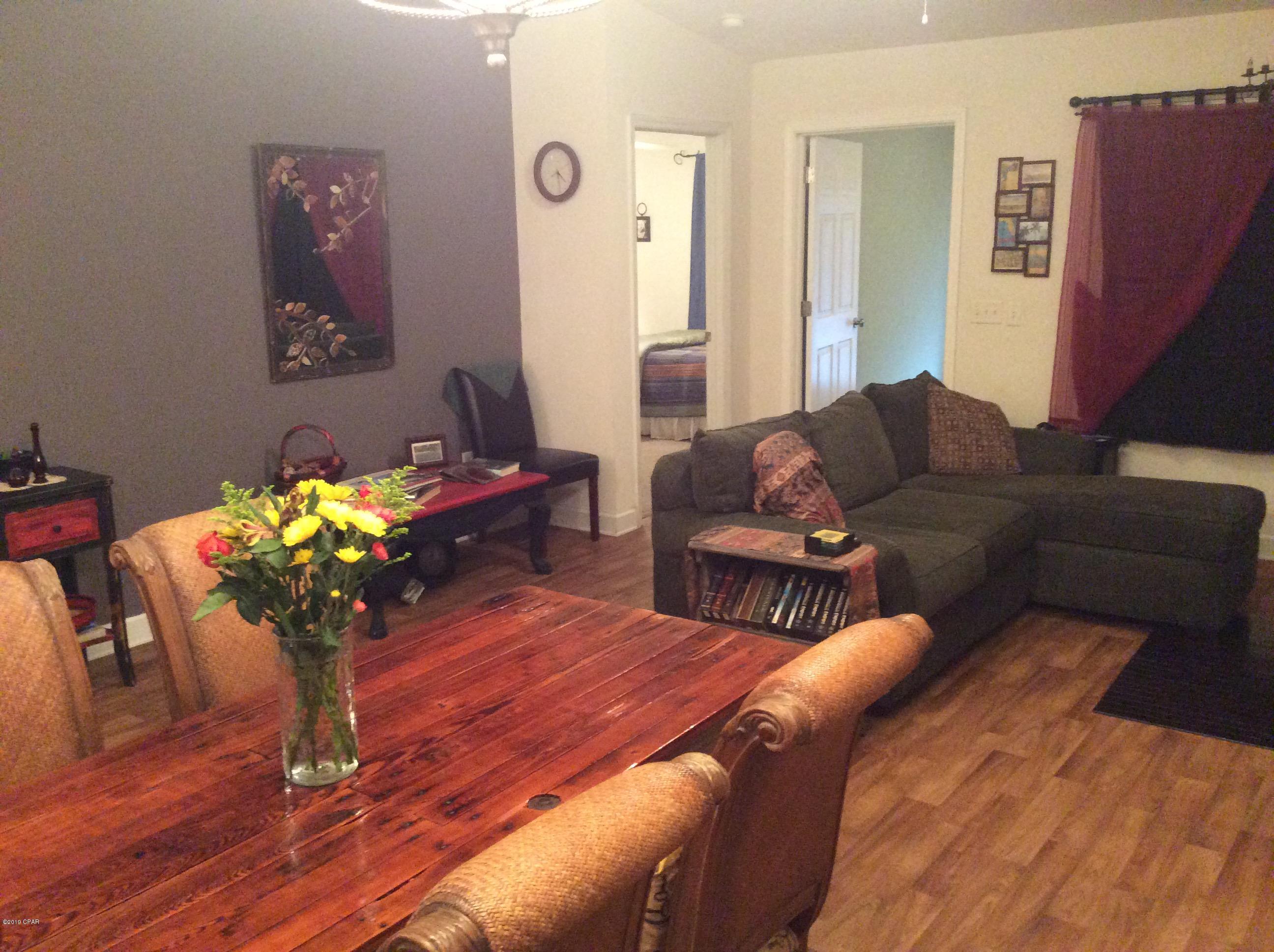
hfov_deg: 56.9
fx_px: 1176
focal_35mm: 32
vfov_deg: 44.1
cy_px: 476
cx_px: 637
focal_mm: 3.3
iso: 320
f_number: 2.4
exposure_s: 1/15
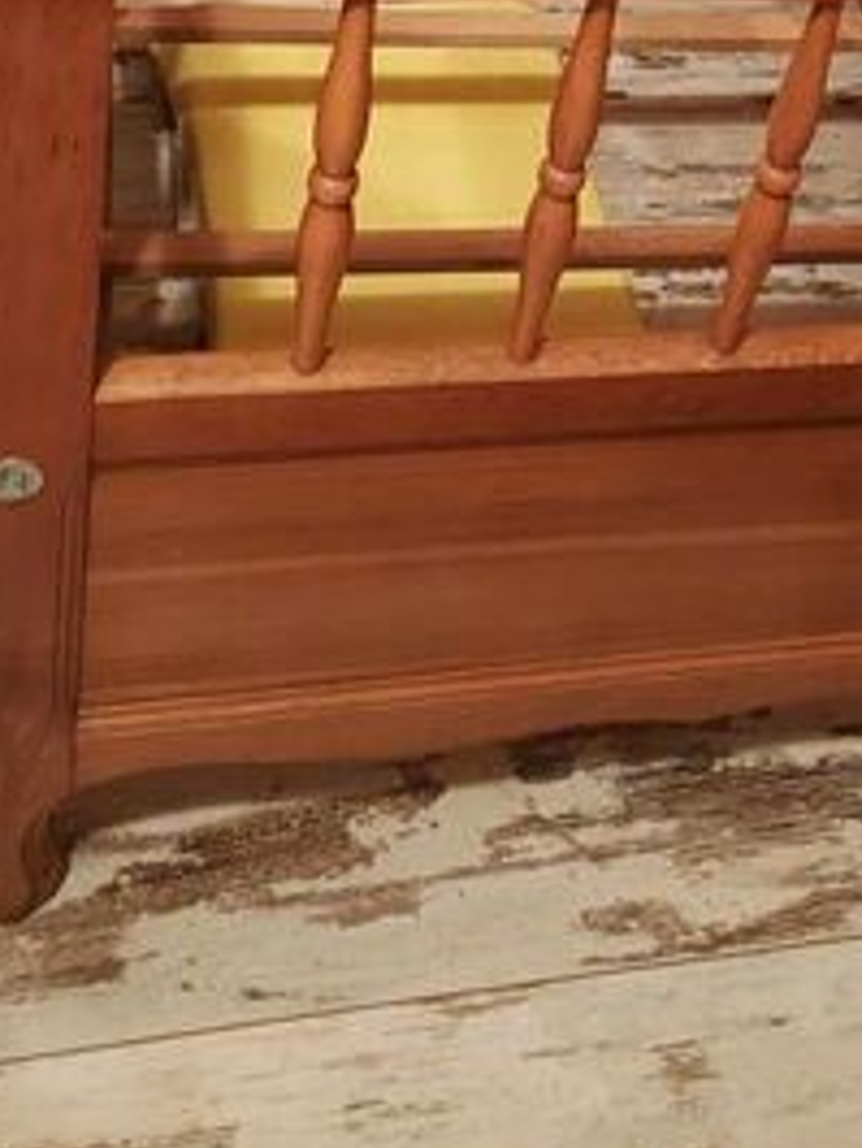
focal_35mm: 58
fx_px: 1924
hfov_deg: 24.9
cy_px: -108
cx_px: 667
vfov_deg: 29.9
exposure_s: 1/15
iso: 1600
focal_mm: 4.6
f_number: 1.8
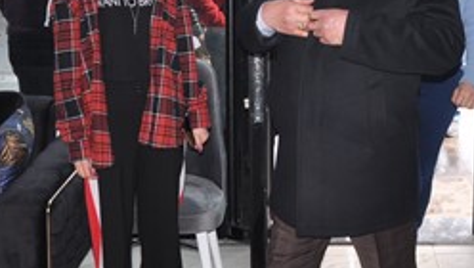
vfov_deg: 16.0
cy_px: -11
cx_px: 399
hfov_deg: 27.8
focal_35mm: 74
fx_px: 931
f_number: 3.5
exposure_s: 1/200
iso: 200
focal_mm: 18
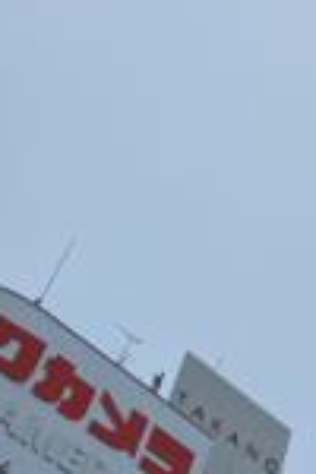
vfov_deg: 26.1
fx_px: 1014
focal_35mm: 77
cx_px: 465
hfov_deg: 16.3
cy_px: 338
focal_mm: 4.25
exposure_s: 1/1218
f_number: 1.8
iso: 32
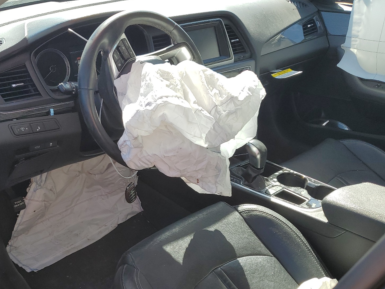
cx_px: 140
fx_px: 400
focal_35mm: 36
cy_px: 194
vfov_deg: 39.2
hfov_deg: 50.7
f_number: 1.5
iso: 50
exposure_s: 1/667
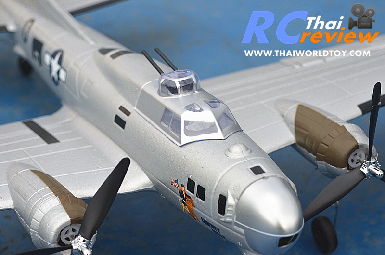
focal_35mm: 120
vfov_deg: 11.4
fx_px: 1280
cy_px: 128
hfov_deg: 17.1
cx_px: 192
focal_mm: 80
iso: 450
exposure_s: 1/250
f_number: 5.6
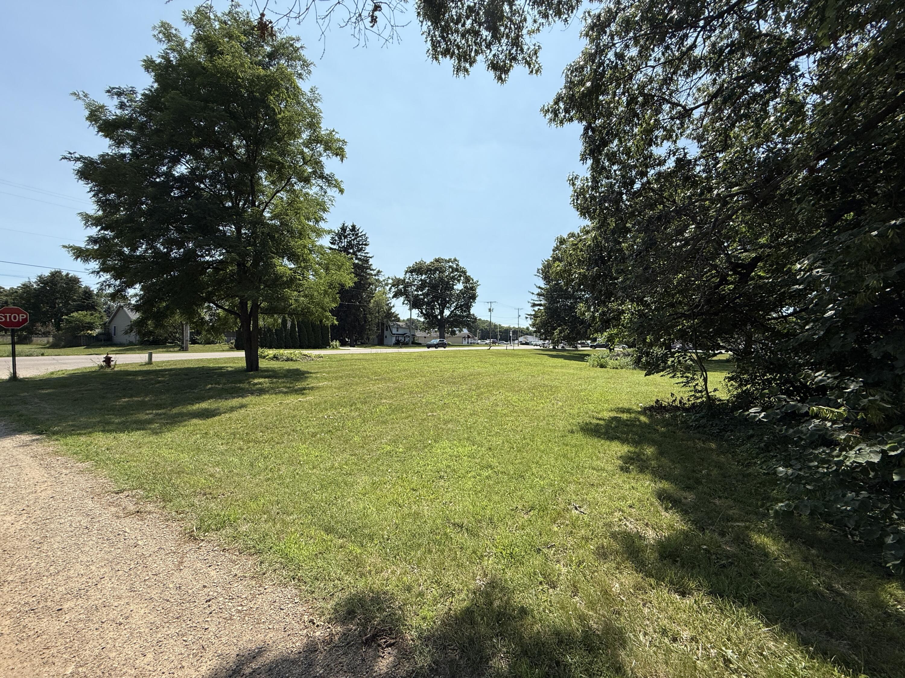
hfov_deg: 102.1
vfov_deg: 85.7
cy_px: 339
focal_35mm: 14
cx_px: 452
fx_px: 366
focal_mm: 2.22
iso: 50
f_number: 2.2
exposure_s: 1/2165
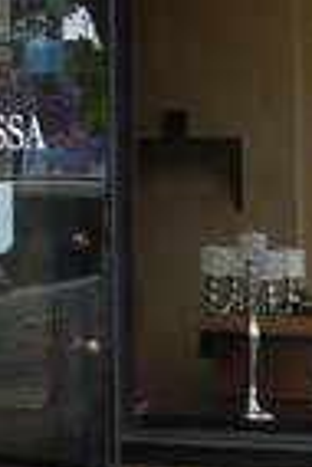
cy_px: -378
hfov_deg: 6.5
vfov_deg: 9.3
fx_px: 2736
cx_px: -76
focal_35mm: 211
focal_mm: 6.3
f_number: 4
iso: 100
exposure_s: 1/125
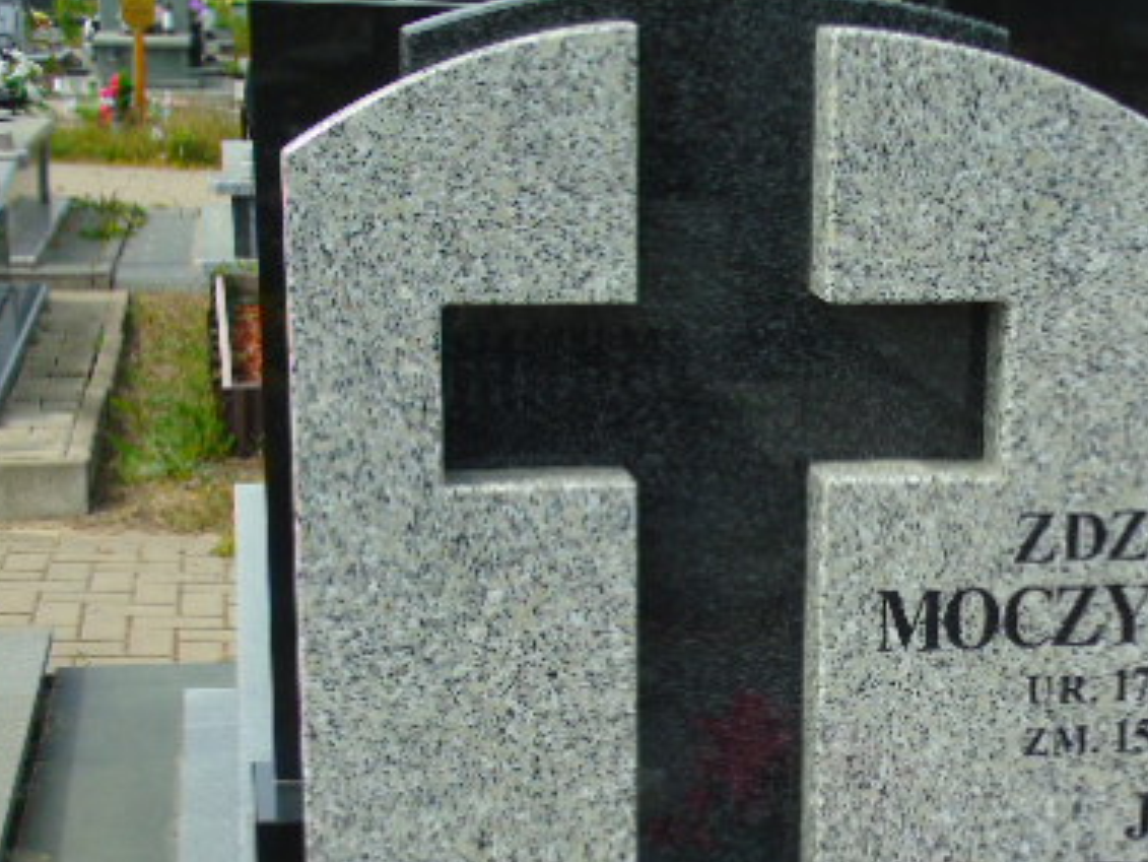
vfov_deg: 18.7
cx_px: 929
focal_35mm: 78
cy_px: 719
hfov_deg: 24.6
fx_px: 2588
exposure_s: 1/640
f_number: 4.1
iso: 80
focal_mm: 8.2
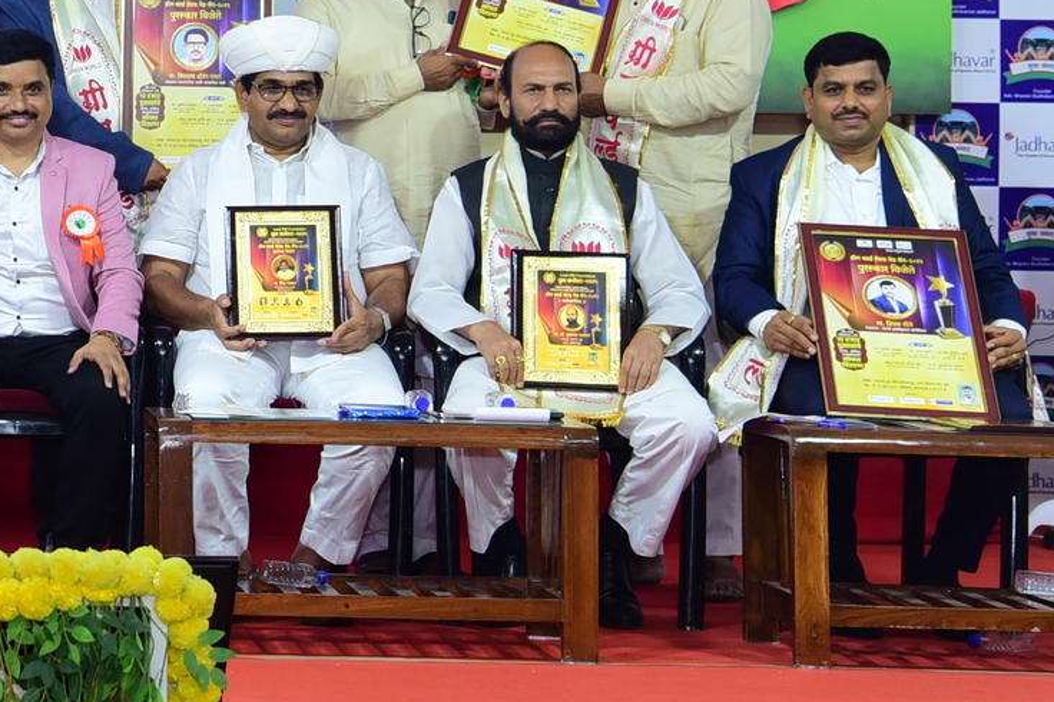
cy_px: 73
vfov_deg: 9.9
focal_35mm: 138
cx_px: -262
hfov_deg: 14.3
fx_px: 4038
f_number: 5
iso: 1000
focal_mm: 45
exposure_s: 1/160
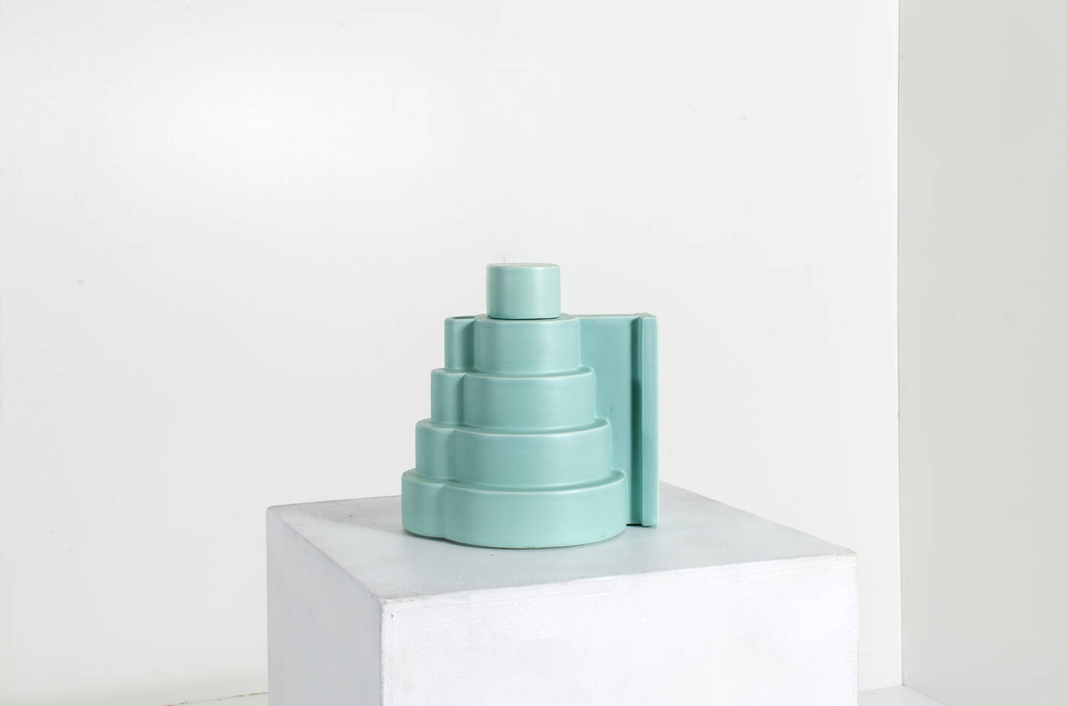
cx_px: 534
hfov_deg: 37.9
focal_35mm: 52
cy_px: 353
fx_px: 1553
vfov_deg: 25.6
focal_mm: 35
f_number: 16
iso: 100
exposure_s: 1/160
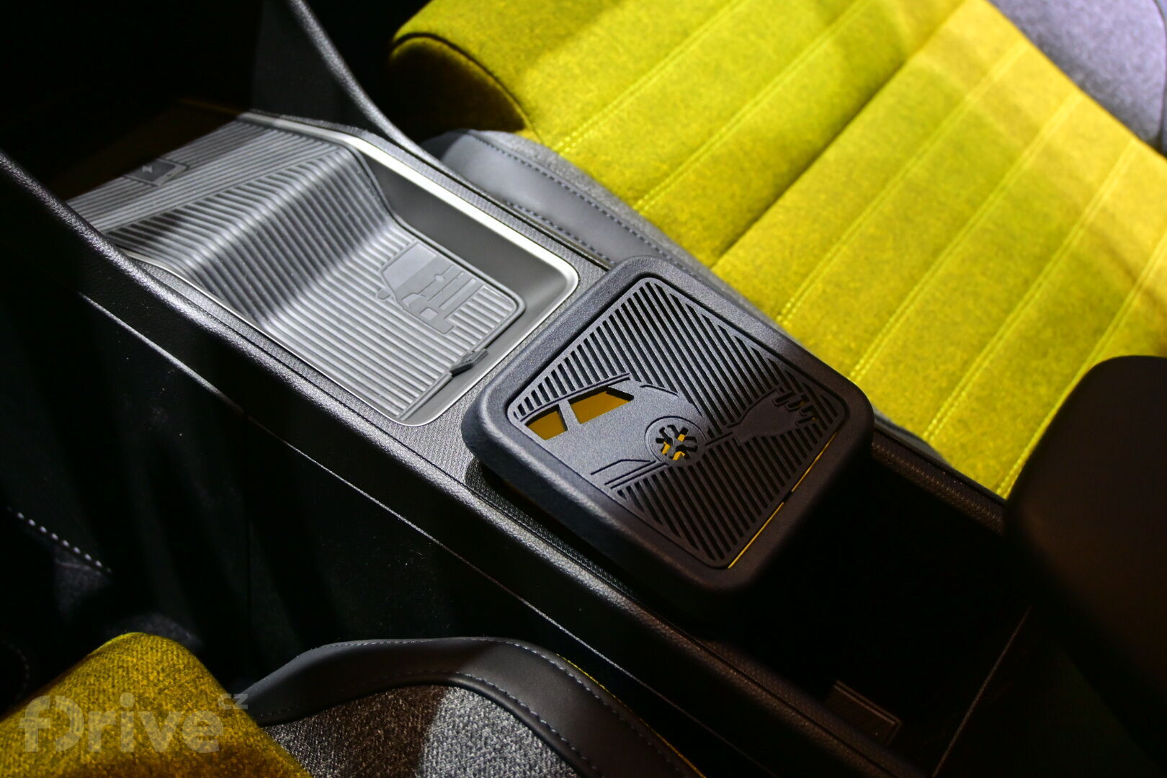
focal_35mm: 41
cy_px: 389
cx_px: 584
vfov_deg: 32.4
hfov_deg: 47.2
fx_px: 1337
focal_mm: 27.5
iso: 800
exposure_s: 1/50
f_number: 4.5
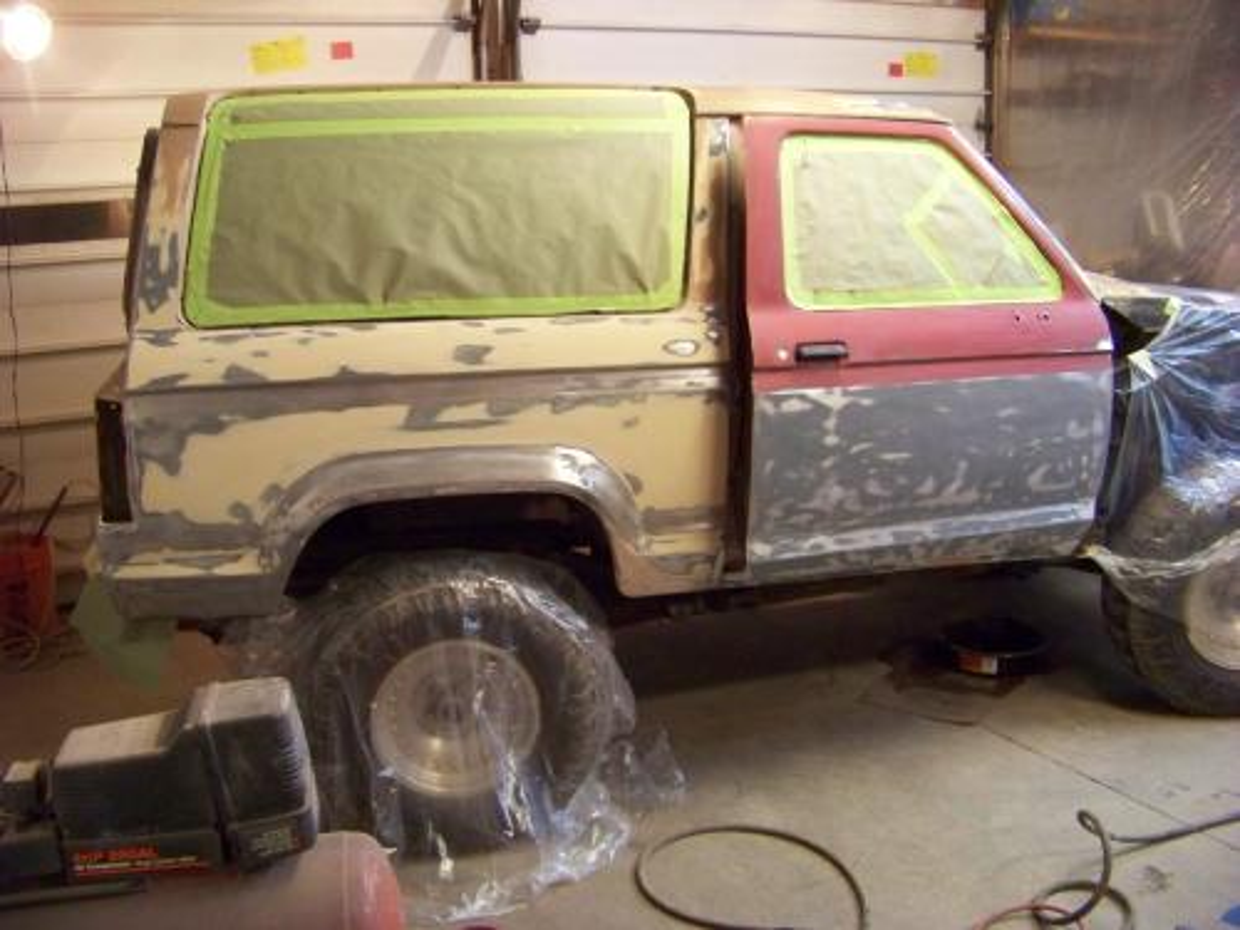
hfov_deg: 51.4
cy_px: 465
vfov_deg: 39.7
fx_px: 1290
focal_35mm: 36
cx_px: 620
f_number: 2.8
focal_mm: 5.85
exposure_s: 1/15
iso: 400
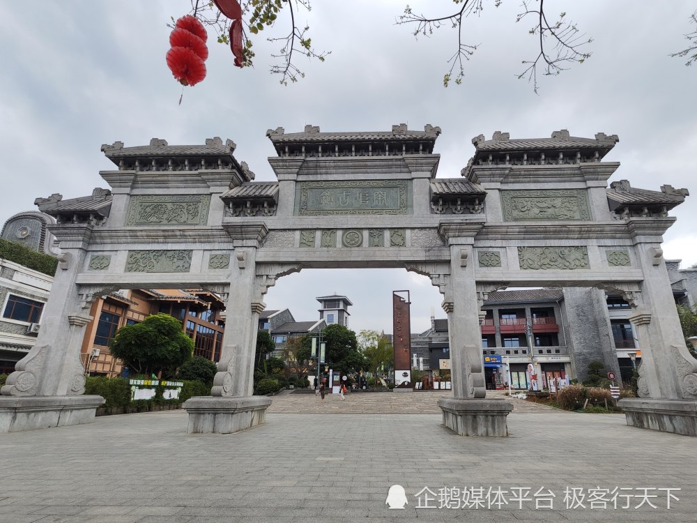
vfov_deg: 85.7
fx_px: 282
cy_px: 262
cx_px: 348
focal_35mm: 14
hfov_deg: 102.1
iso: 50
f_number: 2.2
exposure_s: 1/271
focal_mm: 2.16
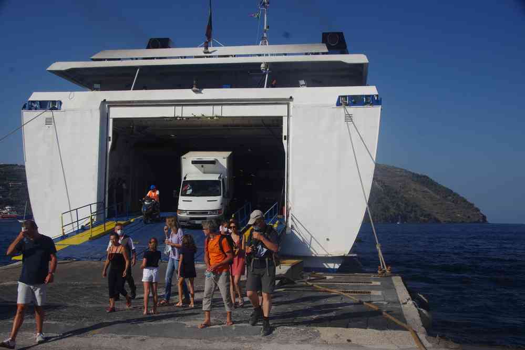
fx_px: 627
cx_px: 262
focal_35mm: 43
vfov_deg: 31.2
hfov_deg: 45.4
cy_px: 175
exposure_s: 1/125
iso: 200
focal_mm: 29.4
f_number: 11
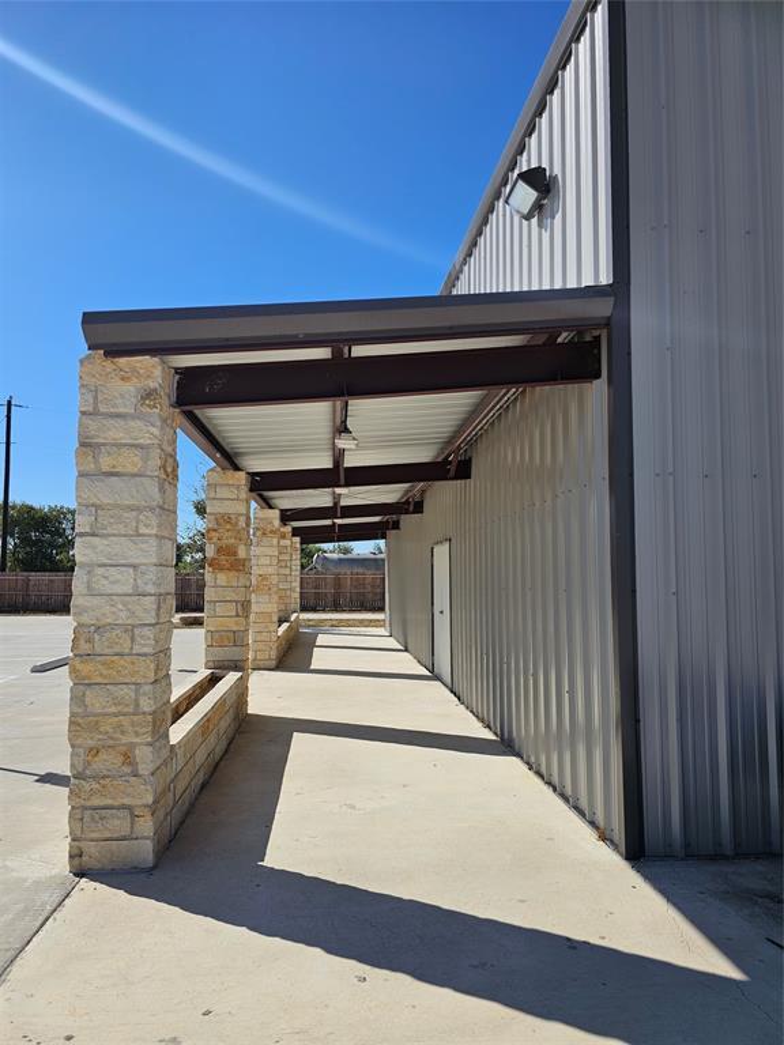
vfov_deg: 73.9
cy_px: 522
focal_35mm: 23
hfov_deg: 58.9
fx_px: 695
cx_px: 392
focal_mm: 6.3
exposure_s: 1/1354
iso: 10
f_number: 1.7
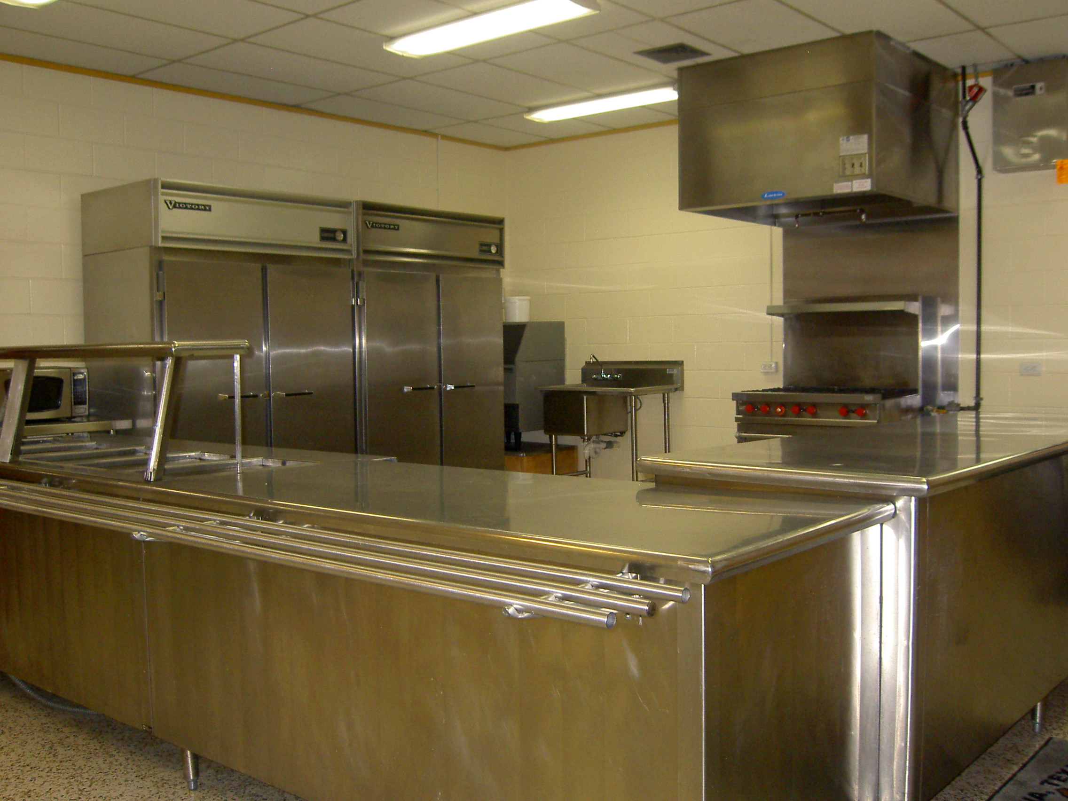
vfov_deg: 41.8
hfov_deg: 54.0
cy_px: 400
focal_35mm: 34
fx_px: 1049
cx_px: 534
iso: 200
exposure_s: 1/60
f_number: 2.8
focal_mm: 5.6
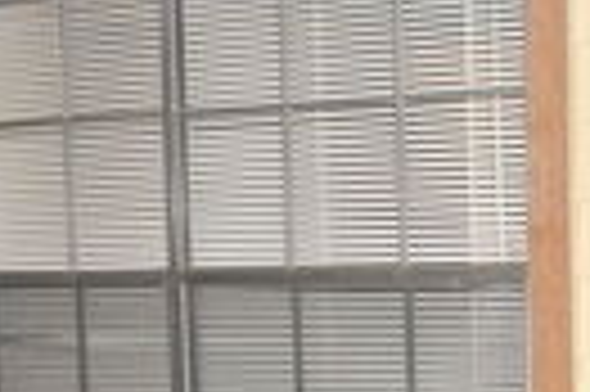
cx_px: 495
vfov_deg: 15.3
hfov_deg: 22.7
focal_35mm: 88
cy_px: 345
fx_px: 1440
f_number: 4
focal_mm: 16
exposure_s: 1/60
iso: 320
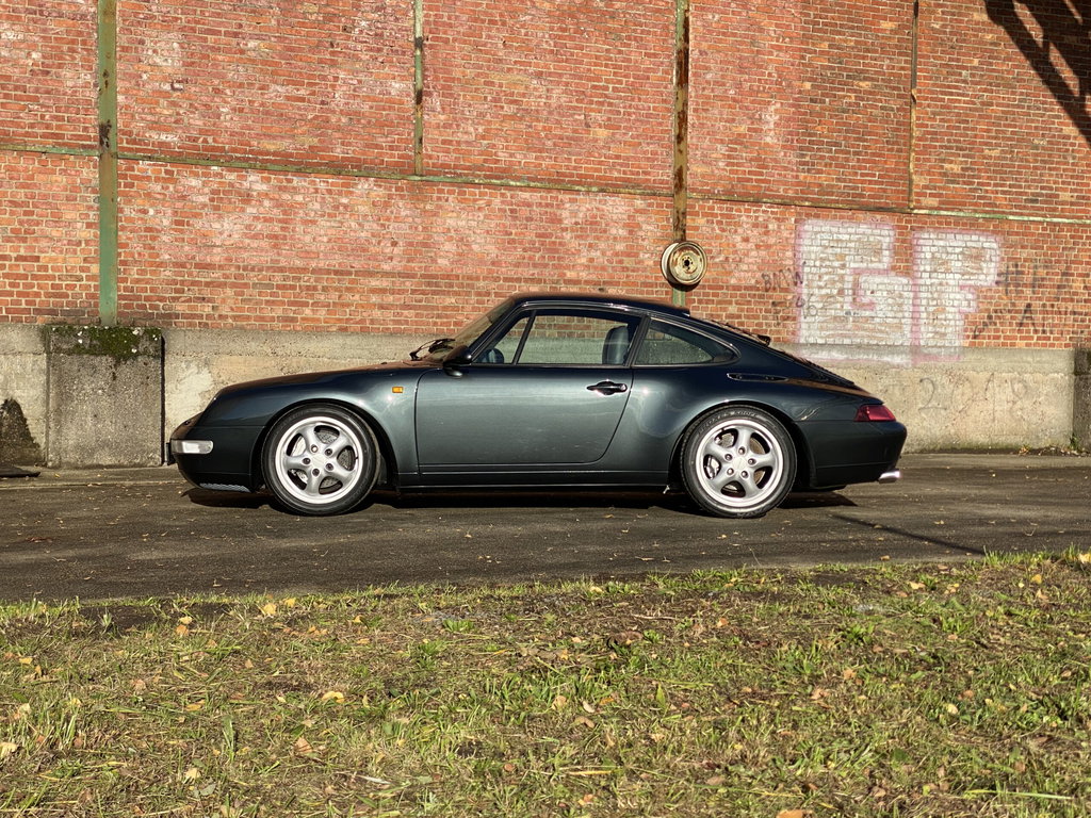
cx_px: 546
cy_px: 409
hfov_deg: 36.8
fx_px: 1639
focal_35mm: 52
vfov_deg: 28.0
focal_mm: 6
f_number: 2
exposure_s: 1/1597
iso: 20
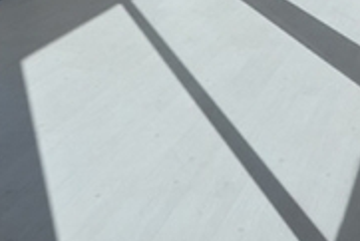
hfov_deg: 27.9
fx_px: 721
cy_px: -151
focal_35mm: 72
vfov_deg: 16.7
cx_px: 118
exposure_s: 1/250
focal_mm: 12
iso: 110
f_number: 8
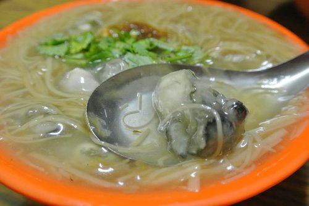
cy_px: 103
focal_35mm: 39
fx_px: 335
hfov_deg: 49.5
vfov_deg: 34.3
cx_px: 154
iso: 800
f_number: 4
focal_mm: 14.5
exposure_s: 1/30
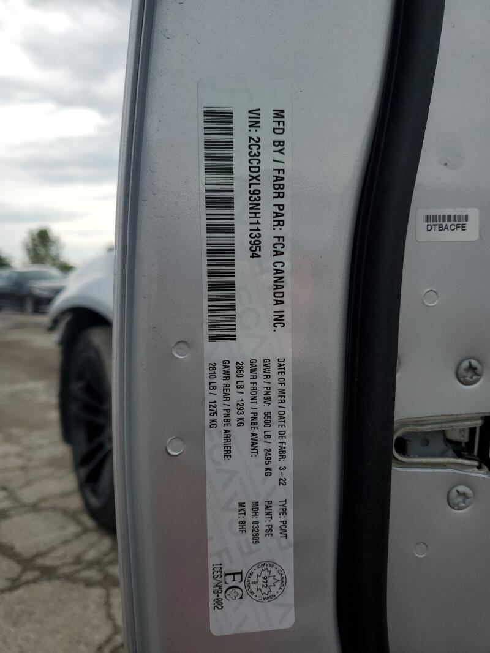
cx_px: 245
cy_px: 326
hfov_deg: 53.1
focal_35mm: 26
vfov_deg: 67.3
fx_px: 491
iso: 50
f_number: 1.5
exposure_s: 1/1429
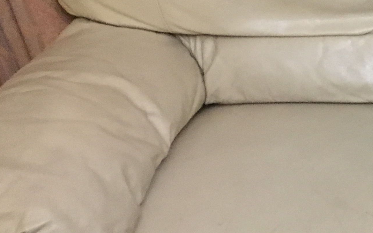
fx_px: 976
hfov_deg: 19.0
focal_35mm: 96
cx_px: 556
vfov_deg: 13.6
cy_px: 101
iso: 400
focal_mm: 4.15
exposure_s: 1/17
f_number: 2.2
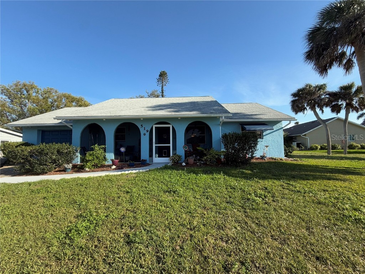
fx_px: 148
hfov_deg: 102.1
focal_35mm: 14
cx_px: 182
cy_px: 137
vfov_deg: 85.7
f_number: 2.2
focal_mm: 2.22
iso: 50
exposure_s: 1/1050
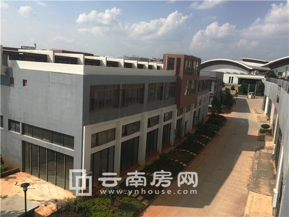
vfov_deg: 48.2
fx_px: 242
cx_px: 144
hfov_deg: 61.7
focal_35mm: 29
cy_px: 108
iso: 32
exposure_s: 1/892
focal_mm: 4.15
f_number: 2.2
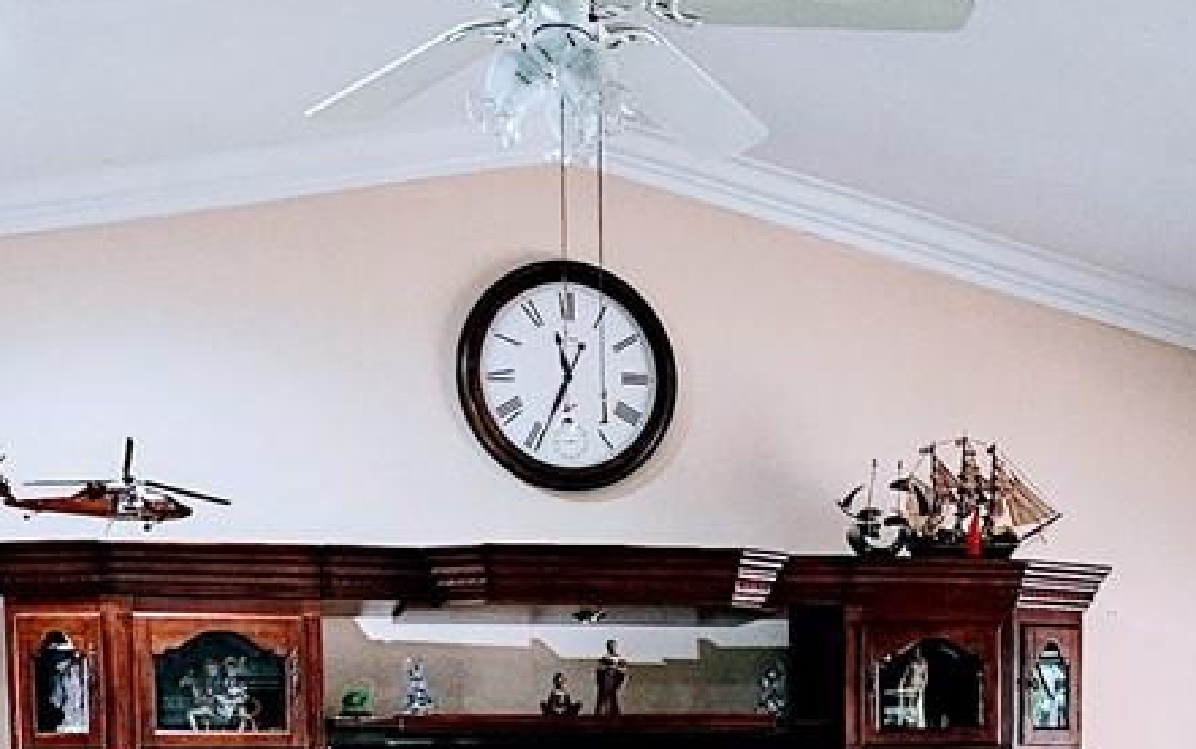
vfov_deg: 23.1
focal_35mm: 50
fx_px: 1630
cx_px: 732
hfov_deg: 40.1
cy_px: 958
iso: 320
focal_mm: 2.2
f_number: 2.2
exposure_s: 1/40
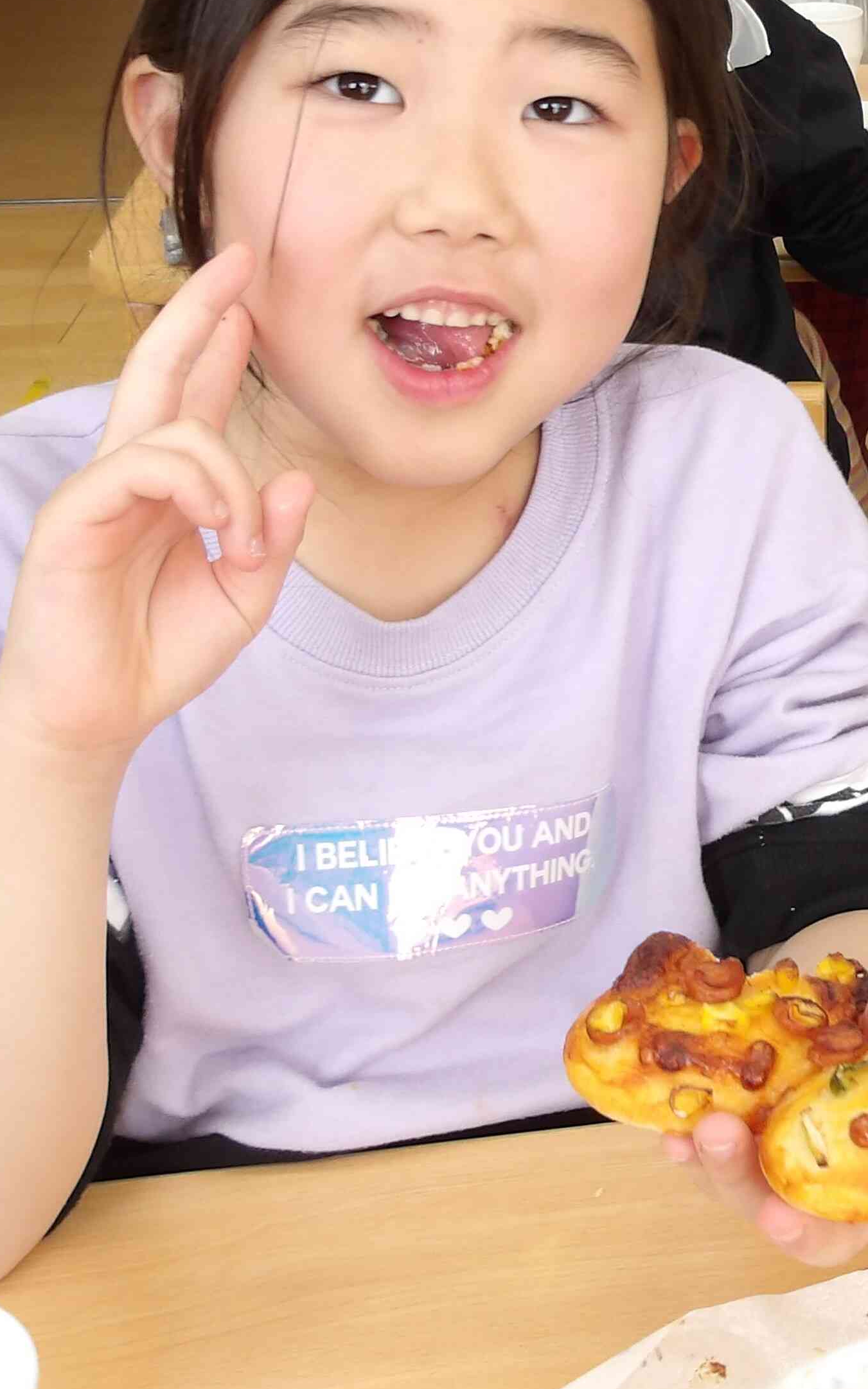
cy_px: 494
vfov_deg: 33.3
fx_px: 2309
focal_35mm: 61
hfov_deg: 20.1
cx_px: 1012
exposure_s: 1/60
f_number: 3
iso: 111
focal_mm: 4.9
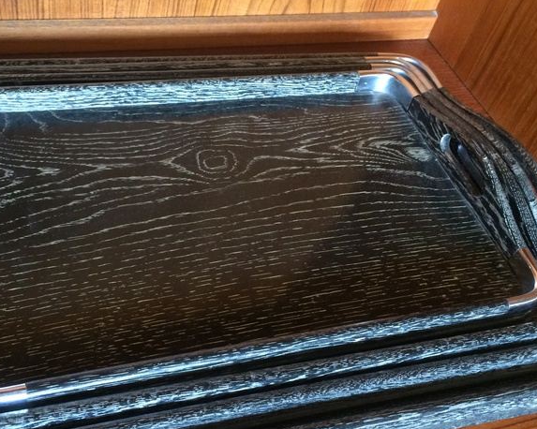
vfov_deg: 32.7
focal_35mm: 46
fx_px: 731
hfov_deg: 40.2
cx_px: 219
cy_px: 238
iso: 250
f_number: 2.2
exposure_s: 1/30
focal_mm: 4.12
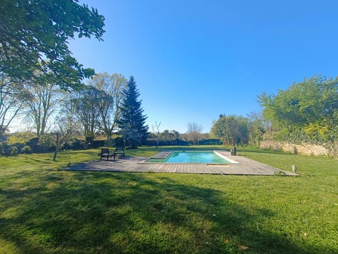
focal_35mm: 16
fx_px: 156
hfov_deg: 94.5
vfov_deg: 78.1
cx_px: 169
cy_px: 127
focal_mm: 1.66
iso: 53
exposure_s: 1/666
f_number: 2.2
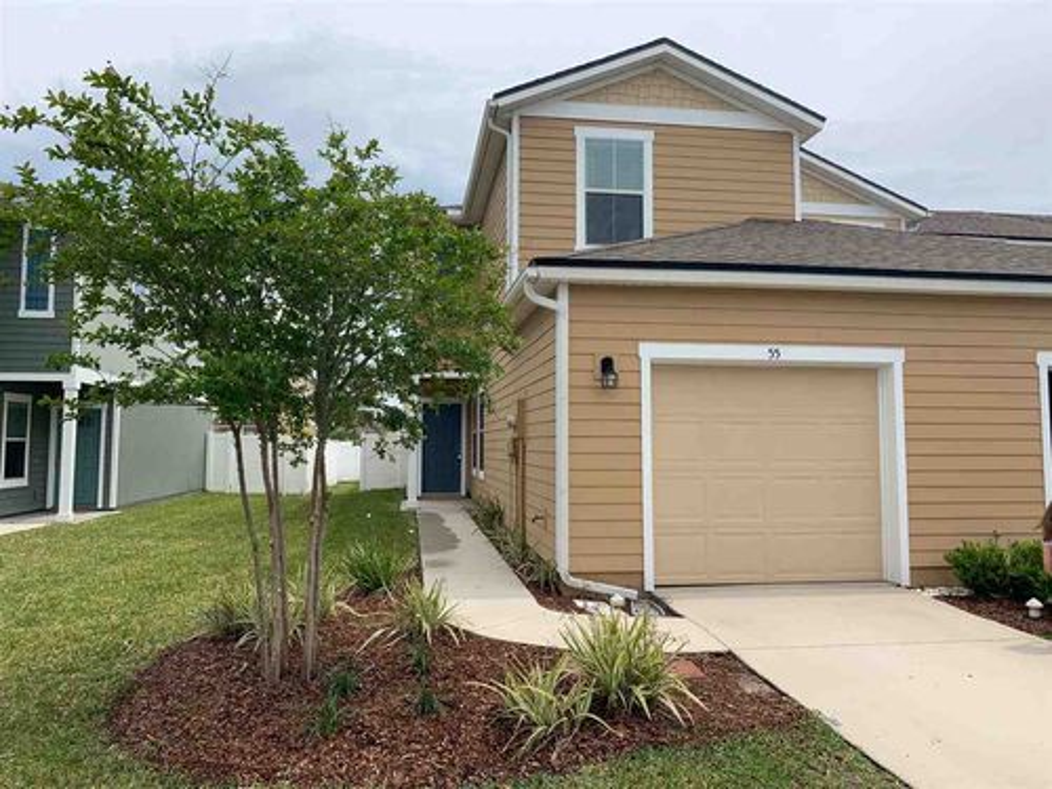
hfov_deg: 67.3
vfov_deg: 53.1
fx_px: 790
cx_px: 526
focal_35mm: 26
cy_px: 394
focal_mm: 4.25
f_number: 1.8
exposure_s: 1/2833
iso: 25
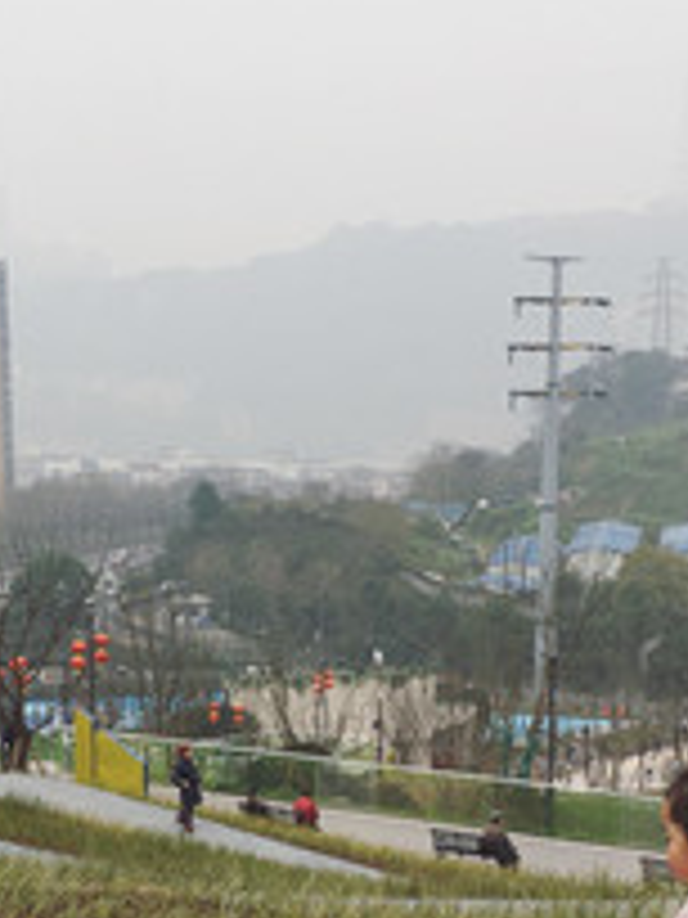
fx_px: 1882
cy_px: 774
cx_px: 265
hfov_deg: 20.7
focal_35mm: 71
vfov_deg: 26.7
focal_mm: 4.15
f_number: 2.2
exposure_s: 1/641
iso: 25
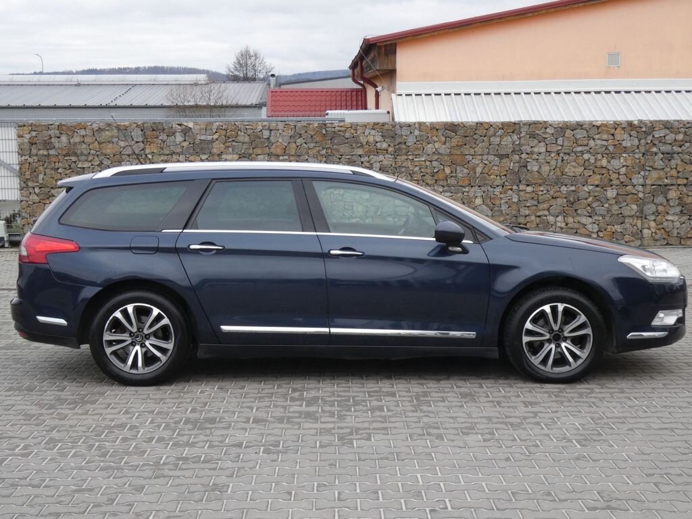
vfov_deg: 25.2
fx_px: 1159
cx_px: 346
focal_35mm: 58
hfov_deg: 33.2
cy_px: 260
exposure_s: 1/80
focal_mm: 10.4
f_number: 5.6
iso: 160
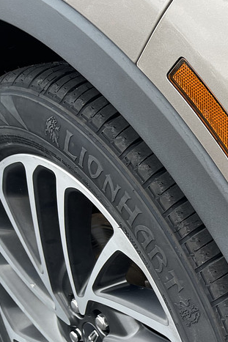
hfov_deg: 19.9
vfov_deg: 34.4
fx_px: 542
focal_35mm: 57
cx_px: 362
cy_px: 255
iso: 50
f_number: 1.6
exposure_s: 1/121
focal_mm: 5.1
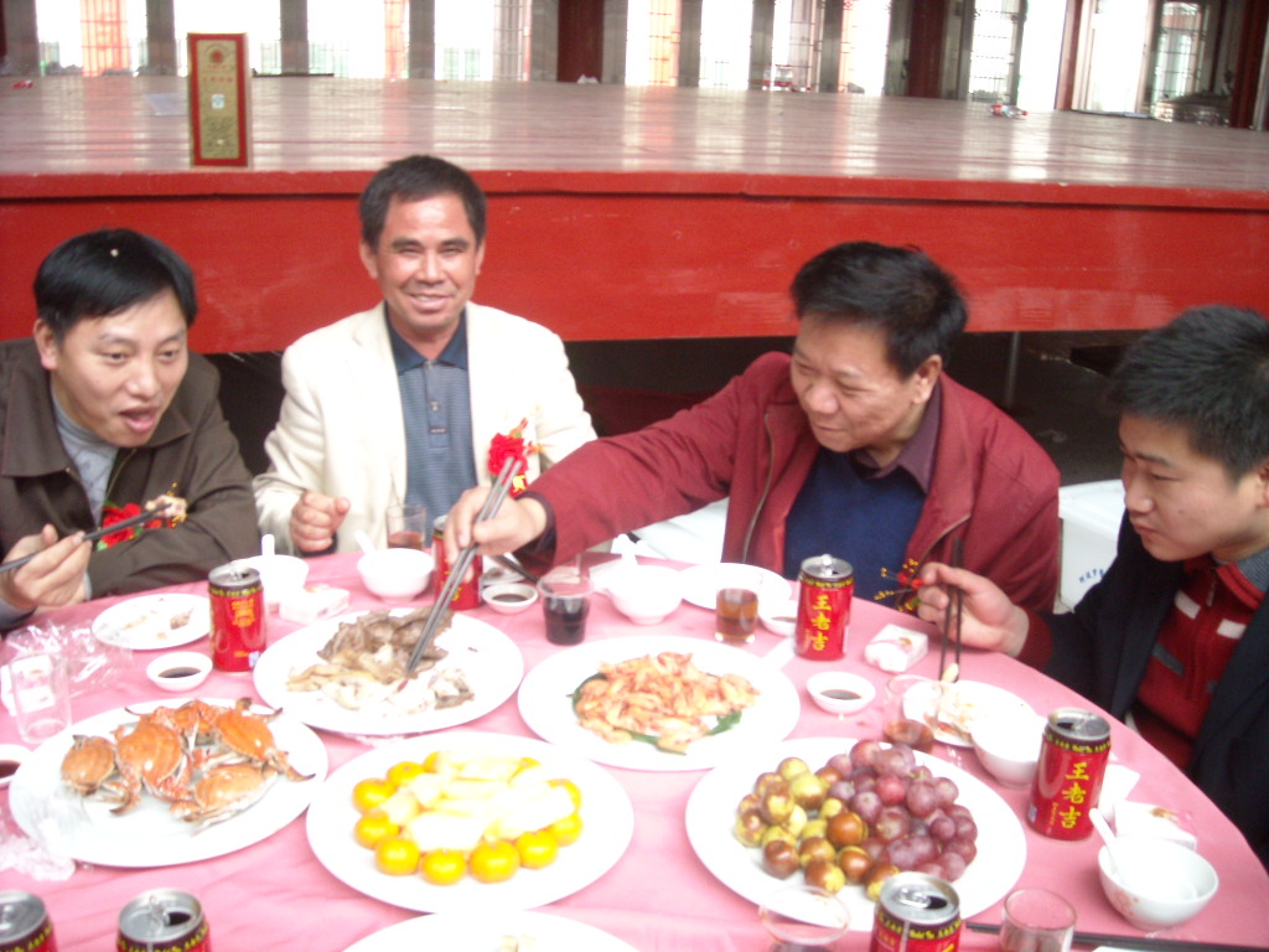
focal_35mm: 35
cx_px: 634
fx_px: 1283
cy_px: 476
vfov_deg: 40.7
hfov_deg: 52.6
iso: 208
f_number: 2.8
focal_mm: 5.7
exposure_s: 1/60
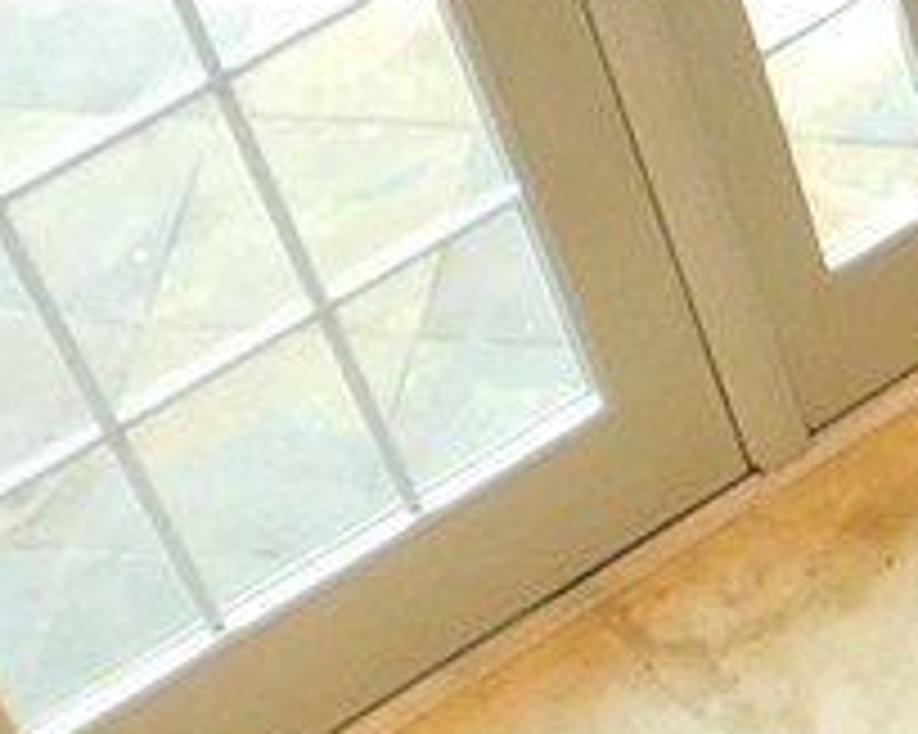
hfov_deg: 9.5
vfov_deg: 8.7
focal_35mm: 176
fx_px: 4780
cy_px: 833
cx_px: 2354
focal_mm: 4
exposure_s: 1/30
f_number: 3
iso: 200
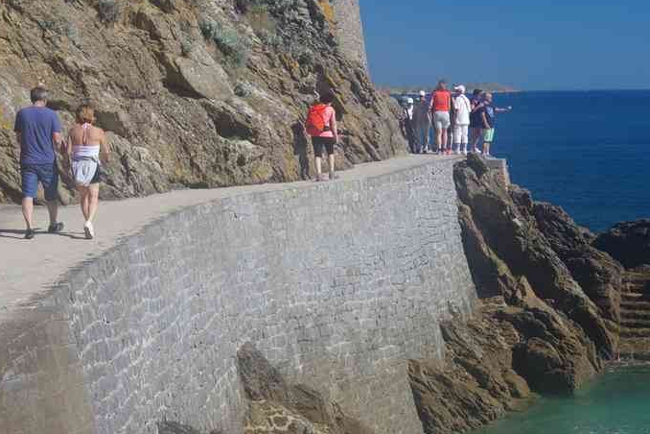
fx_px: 1517
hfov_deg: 24.0
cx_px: 470
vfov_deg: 16.3
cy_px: 233
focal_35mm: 84
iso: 200
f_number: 11
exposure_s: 1/100
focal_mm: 38
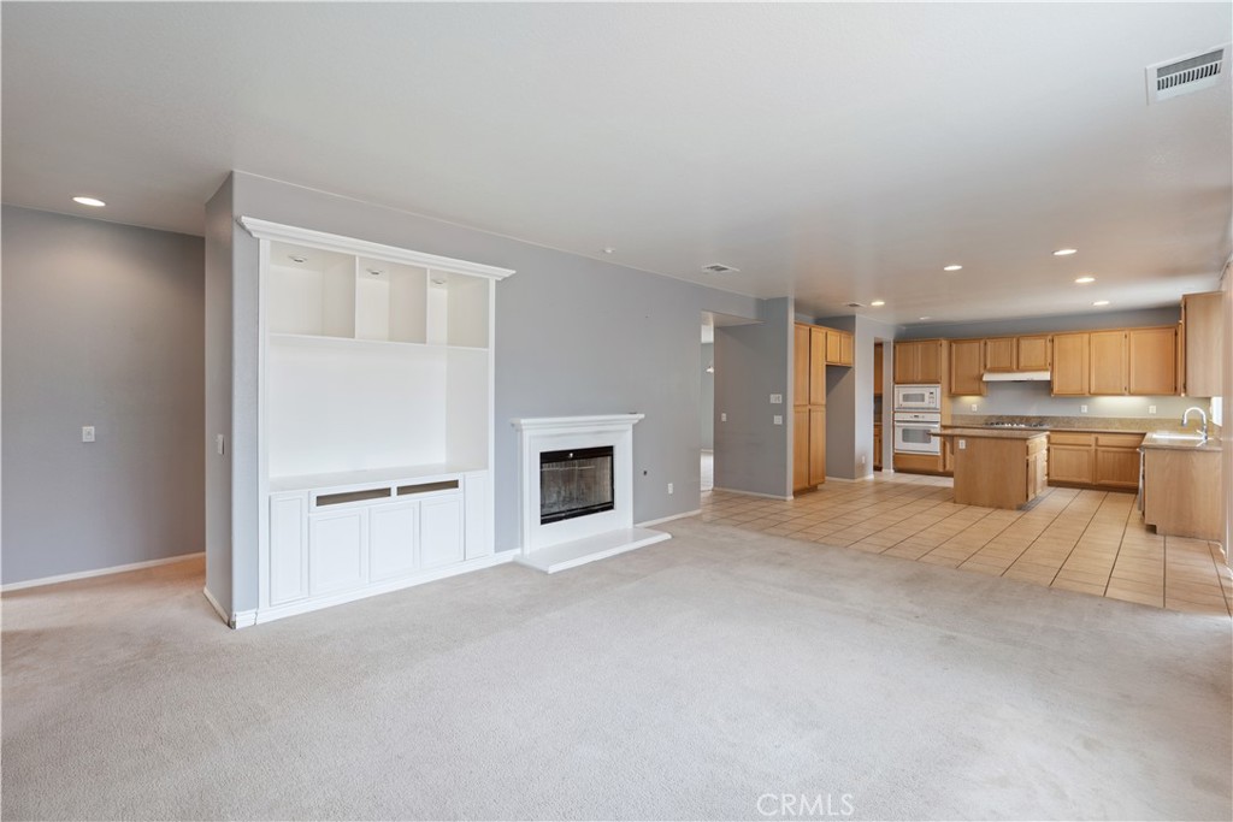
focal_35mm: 16
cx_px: 616
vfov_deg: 73.8
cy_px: 411
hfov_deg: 96.7
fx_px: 548
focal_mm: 16
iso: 250
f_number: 7.1
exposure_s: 1/4
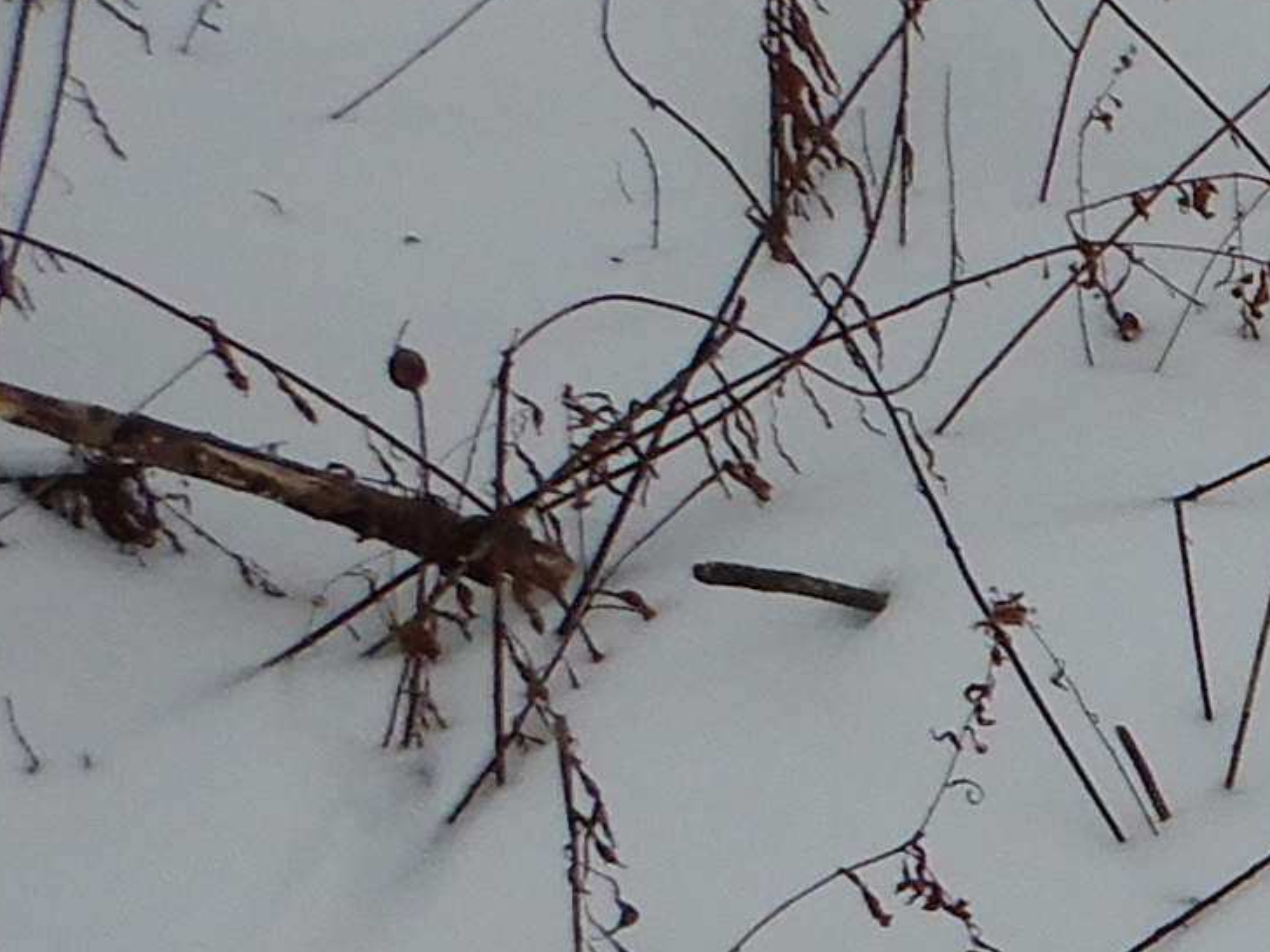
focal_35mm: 152
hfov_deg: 11.3
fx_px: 5577
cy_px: 731
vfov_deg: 9.7
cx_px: 2796
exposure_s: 1/200
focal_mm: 4.3
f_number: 2.8
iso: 125
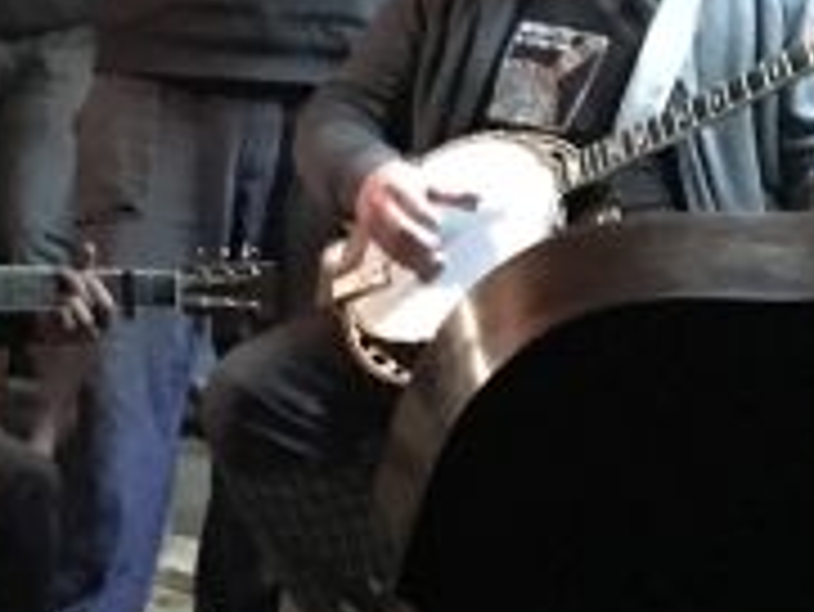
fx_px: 3765
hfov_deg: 12.3
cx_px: 99
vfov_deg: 9.2
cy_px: -9
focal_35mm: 160
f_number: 2.2
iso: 1000
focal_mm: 4.15
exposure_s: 1/17
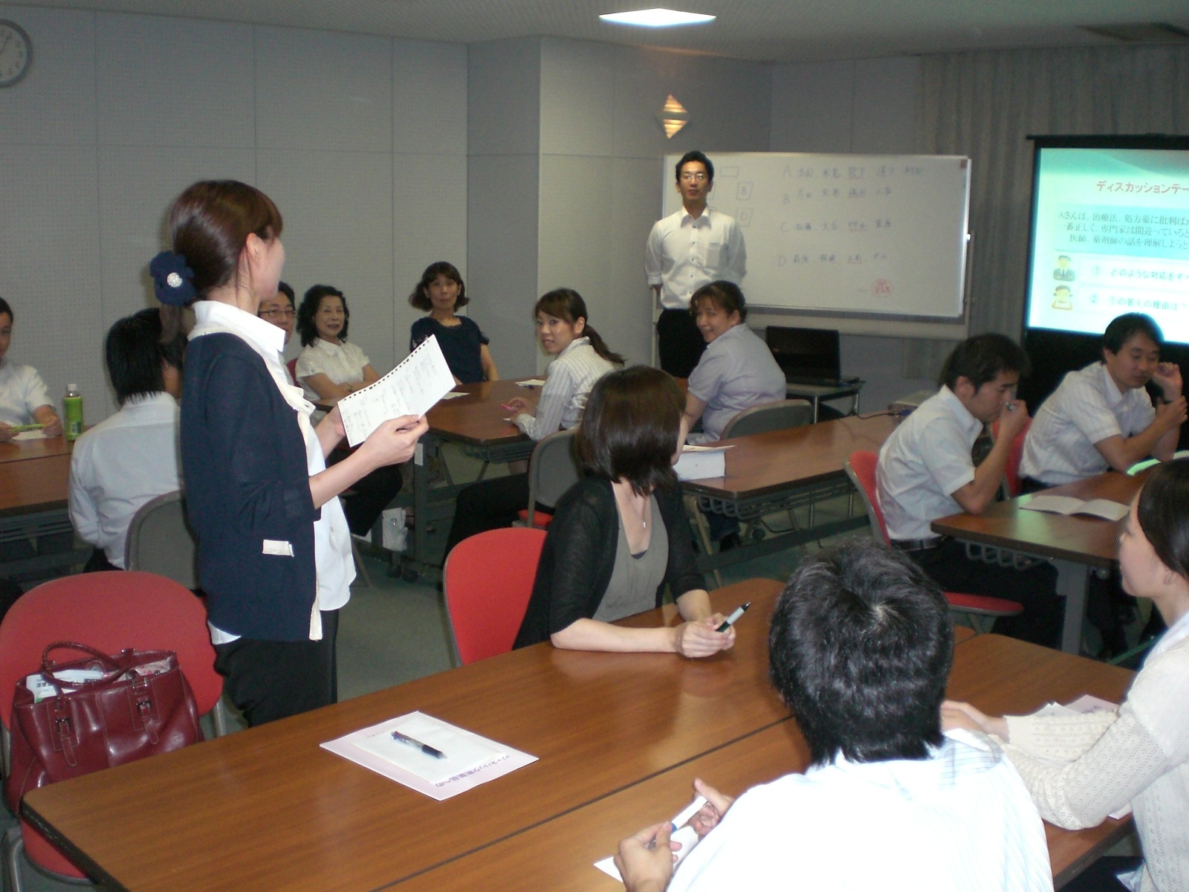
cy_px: 446
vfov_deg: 37.7
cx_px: 594
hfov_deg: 49.0
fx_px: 1305
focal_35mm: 38
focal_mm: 6.3
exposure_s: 1/60
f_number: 3.1
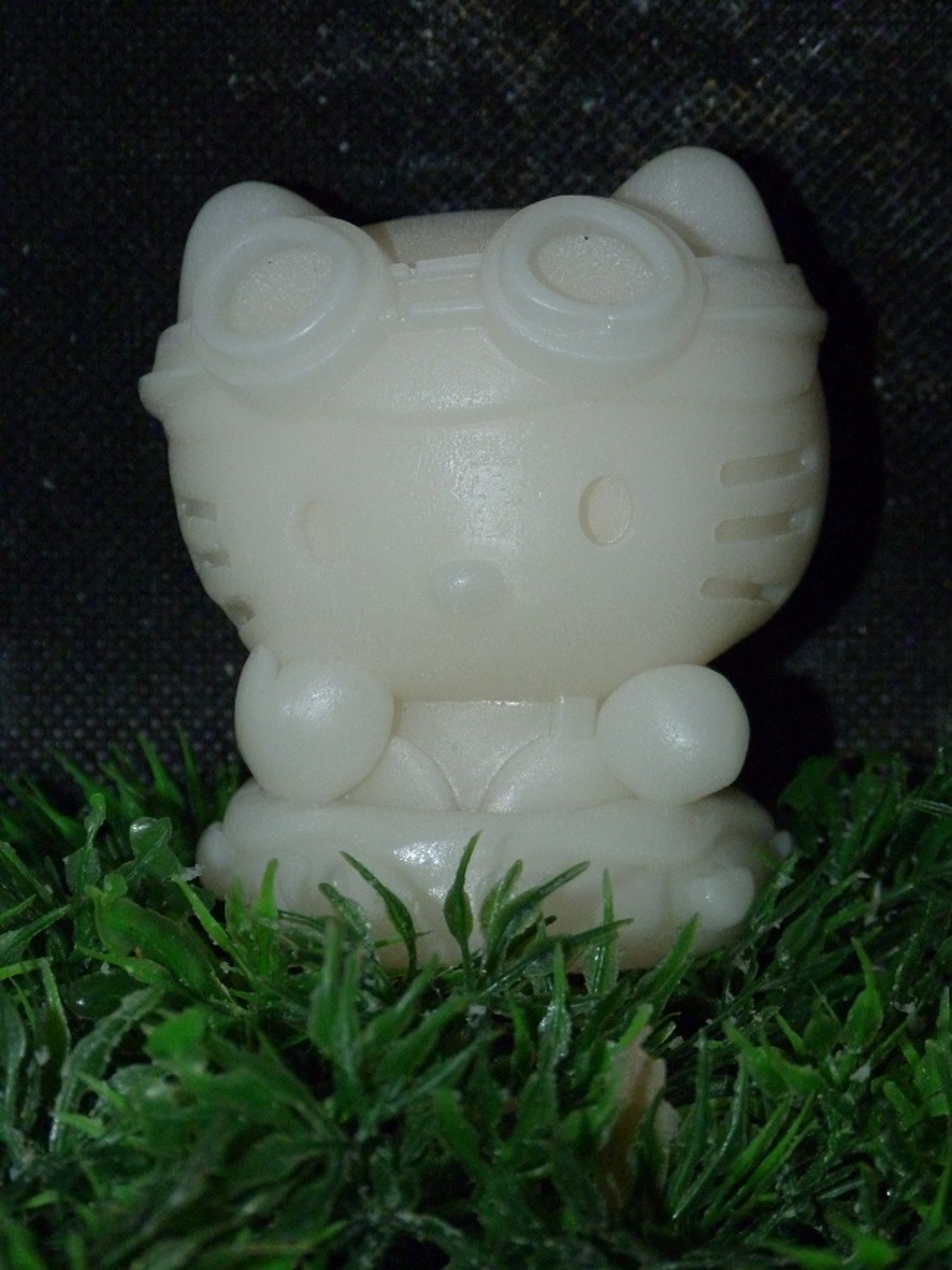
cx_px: 476
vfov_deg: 13.7
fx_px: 5280
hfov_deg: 10.3
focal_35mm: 144
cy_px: 635
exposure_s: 1/125
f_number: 3.6
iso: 400
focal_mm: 25.9
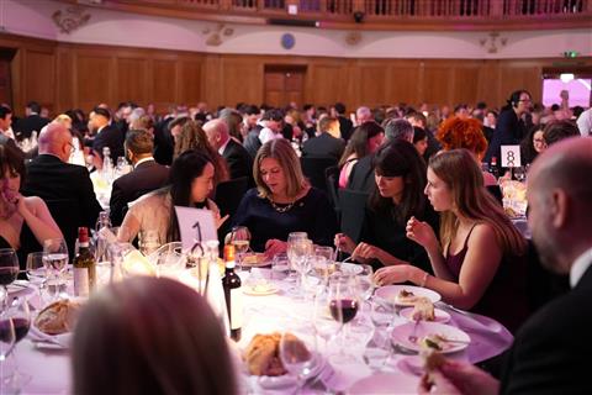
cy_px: 198
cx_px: 296
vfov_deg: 34.2
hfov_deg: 49.6
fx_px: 641
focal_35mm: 39
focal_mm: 39
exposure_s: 1/100
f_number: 2
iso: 4000
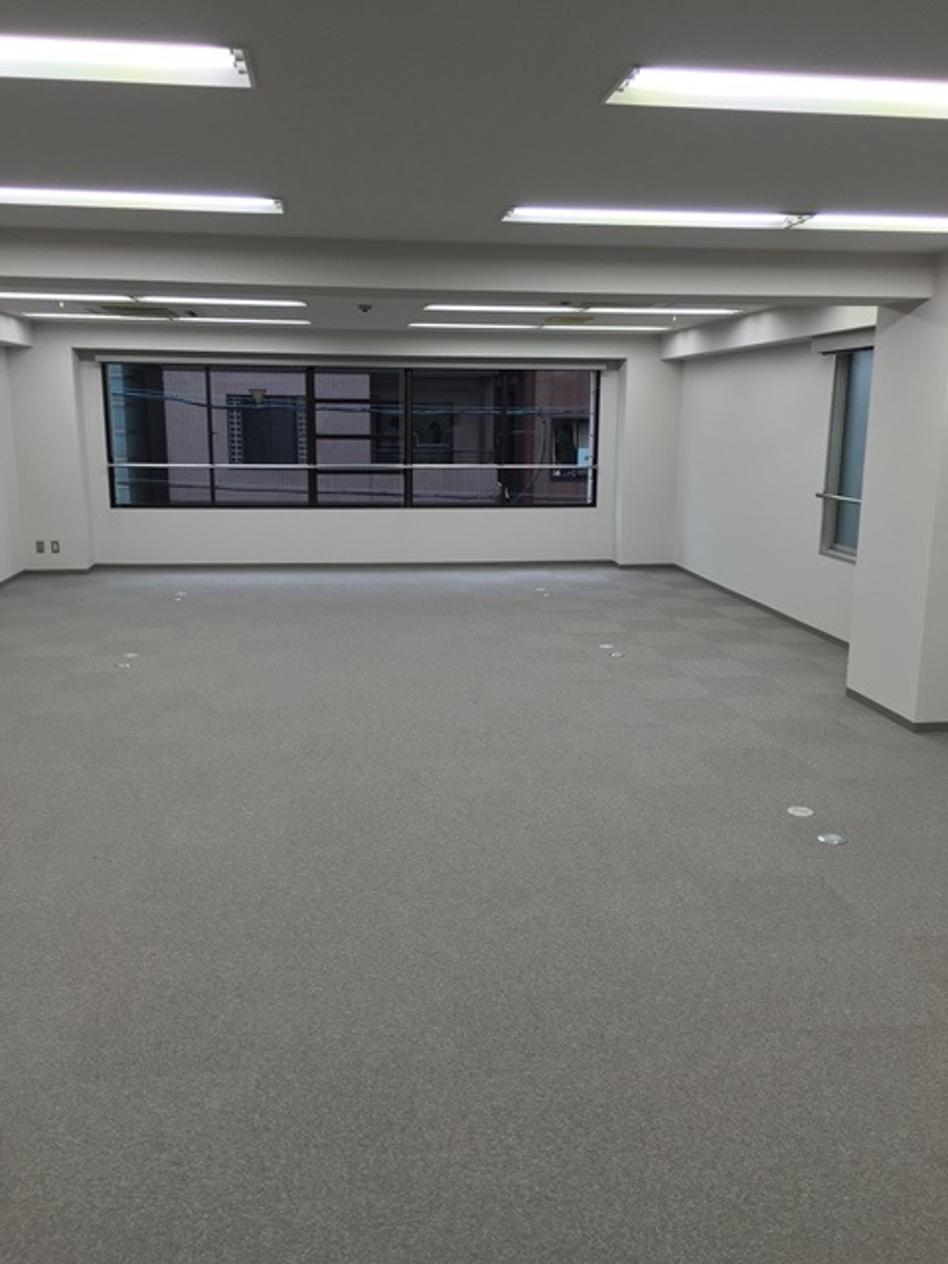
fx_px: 1059
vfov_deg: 61.7
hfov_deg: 48.2
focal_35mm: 29
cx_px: 474
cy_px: 632
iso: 32
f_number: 2.2
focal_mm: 4.15
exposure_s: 1/60
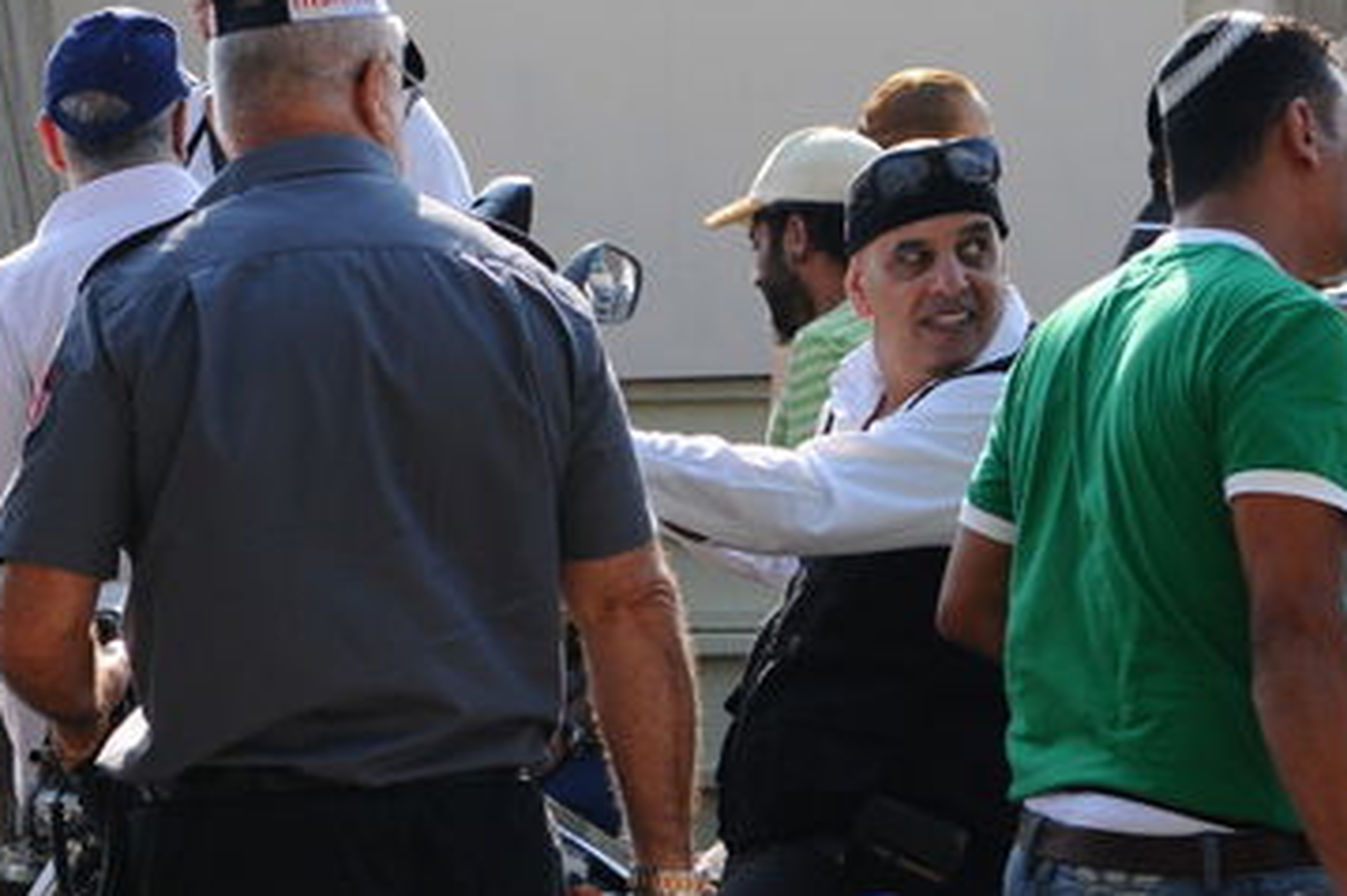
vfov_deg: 9.3
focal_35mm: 147
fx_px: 5497
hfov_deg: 13.8
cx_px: 64
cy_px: 829
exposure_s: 1/640
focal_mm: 44
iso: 200
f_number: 4
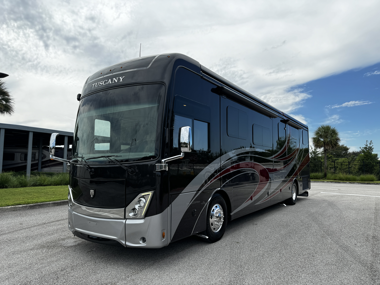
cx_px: 190
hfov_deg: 71.6
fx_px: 263
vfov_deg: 56.8
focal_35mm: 24
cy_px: 142
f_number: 1.78
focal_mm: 6.76
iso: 80
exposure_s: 1/1456
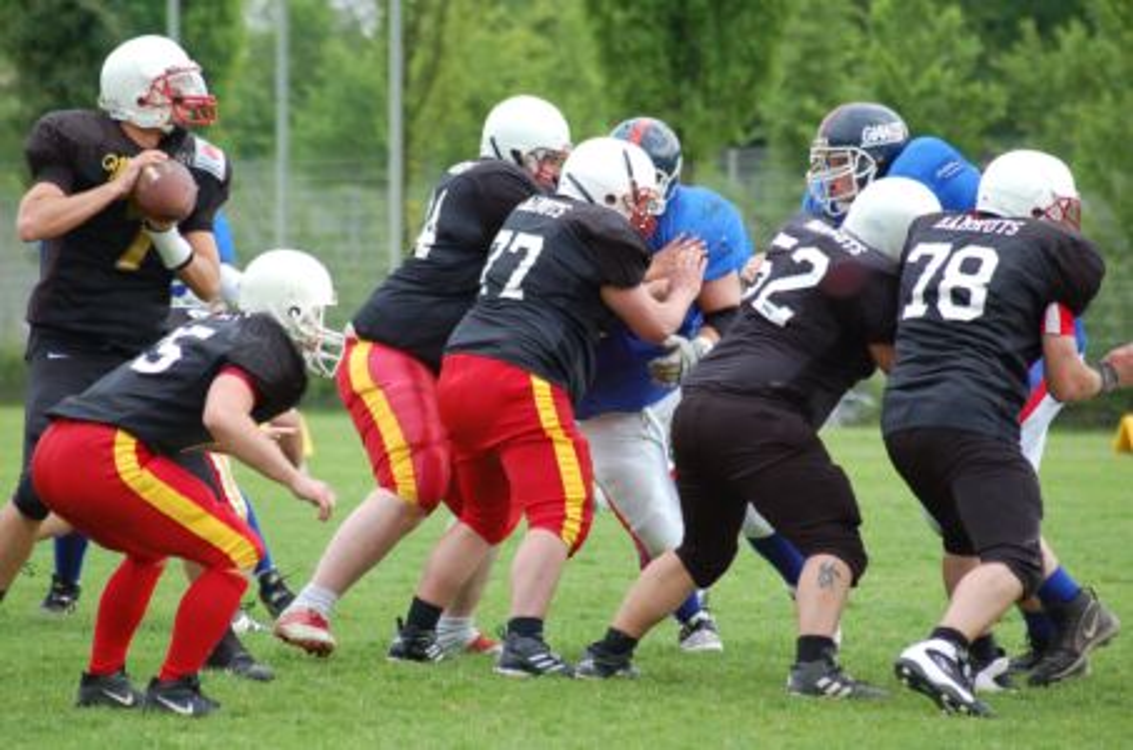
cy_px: 375
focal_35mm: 225
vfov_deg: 6.1
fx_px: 7066
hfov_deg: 9.2
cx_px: 566
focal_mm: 150
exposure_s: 1/500
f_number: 4.5
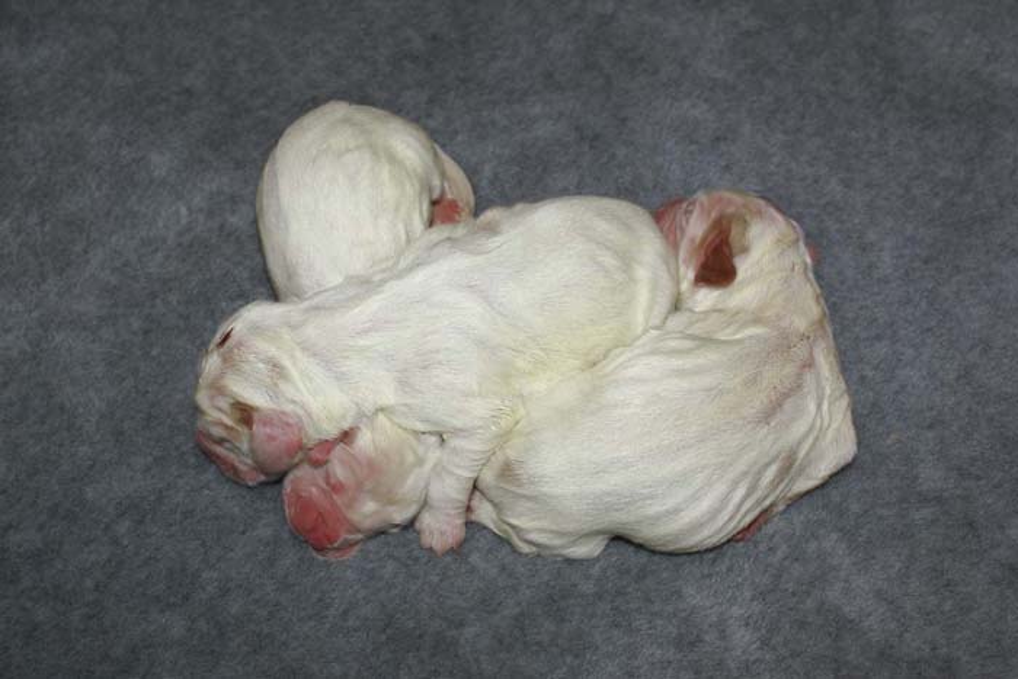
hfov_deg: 37.8
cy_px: 340
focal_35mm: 52
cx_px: 509
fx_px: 1485
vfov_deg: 25.8
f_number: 5.6
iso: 400
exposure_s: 1/60
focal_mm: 35
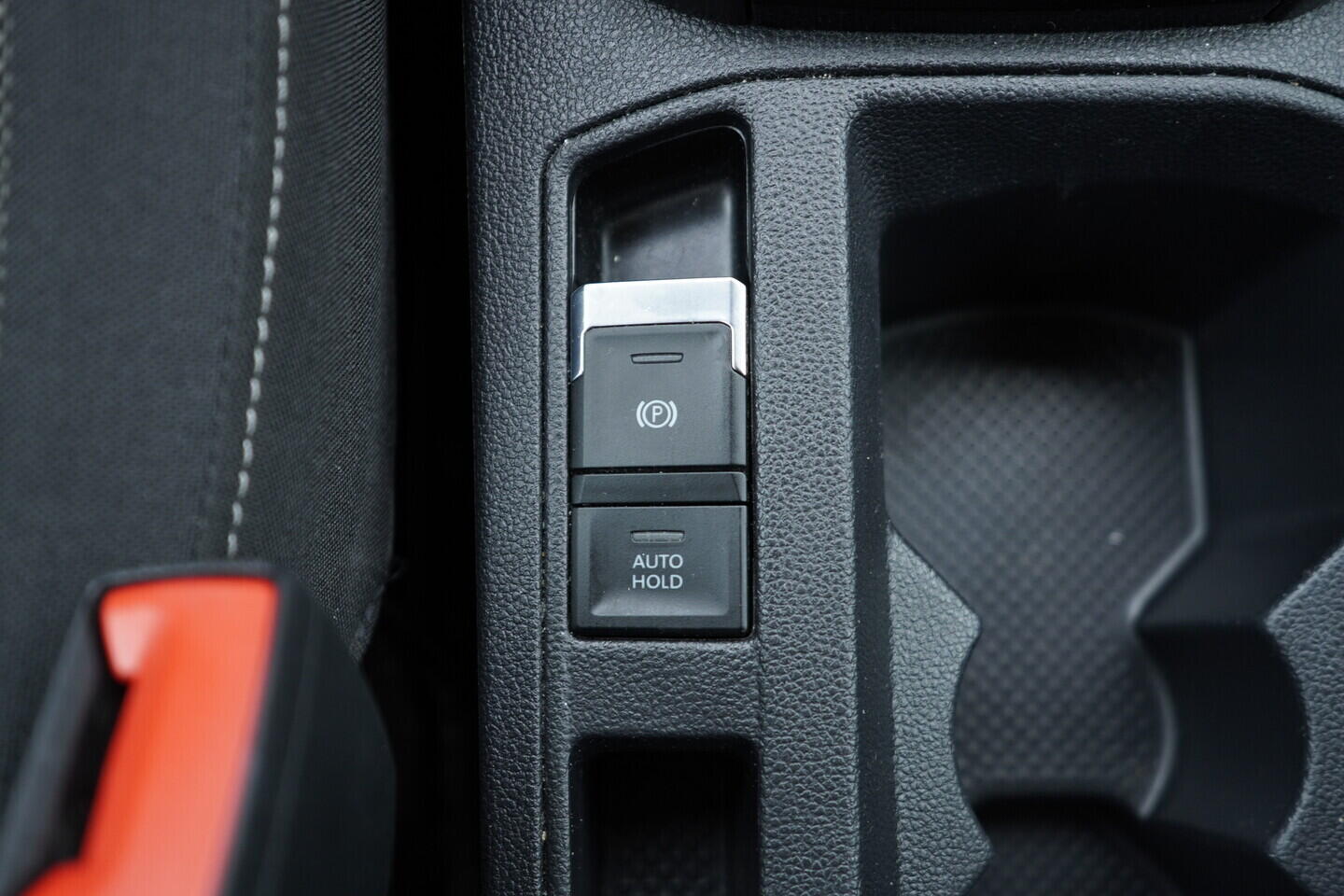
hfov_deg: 53.1
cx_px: 672
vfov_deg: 36.9
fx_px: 1344
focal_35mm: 36
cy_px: 448
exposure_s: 1/40
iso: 320
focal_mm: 24
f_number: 2.8
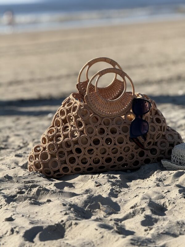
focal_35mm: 120
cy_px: 124
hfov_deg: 12.3
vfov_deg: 16.4
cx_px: 92
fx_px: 855
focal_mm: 15.66
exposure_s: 1/1451
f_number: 2.8
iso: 64
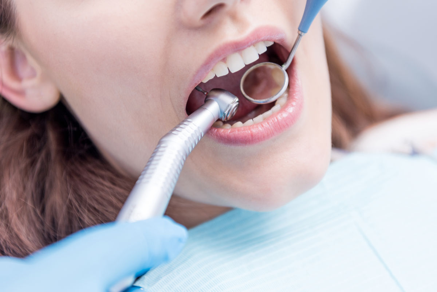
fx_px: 850
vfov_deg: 19.5
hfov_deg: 28.8
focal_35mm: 70
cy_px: 146
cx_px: 218
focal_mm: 70
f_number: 3.5
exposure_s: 1/125
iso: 200
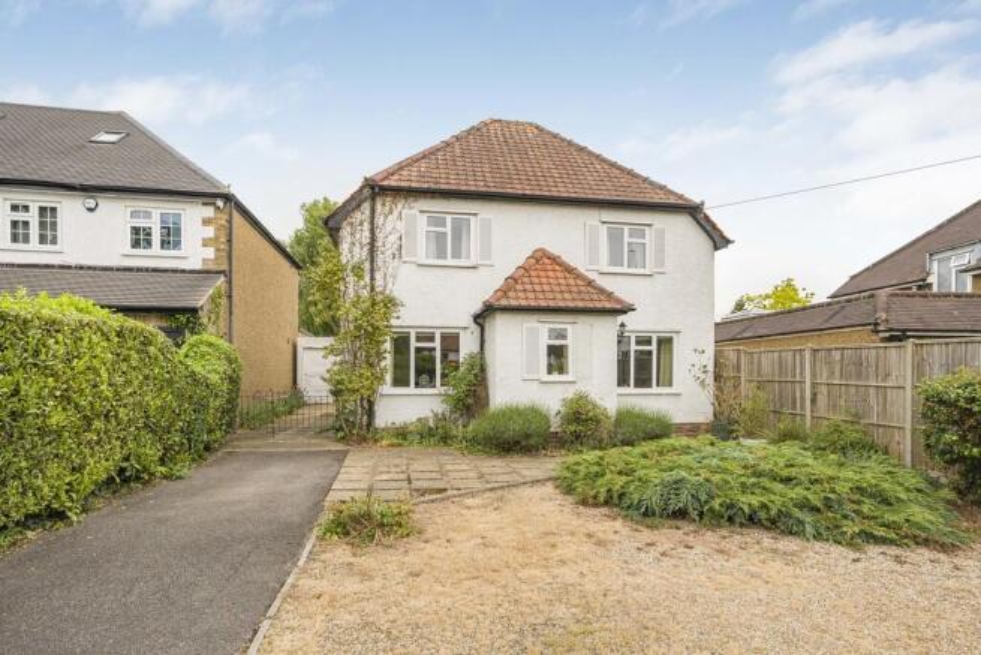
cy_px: 328
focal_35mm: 18
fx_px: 491
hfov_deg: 90.0
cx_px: 490
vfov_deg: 67.4
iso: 320
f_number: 9
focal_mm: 18
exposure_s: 1/125
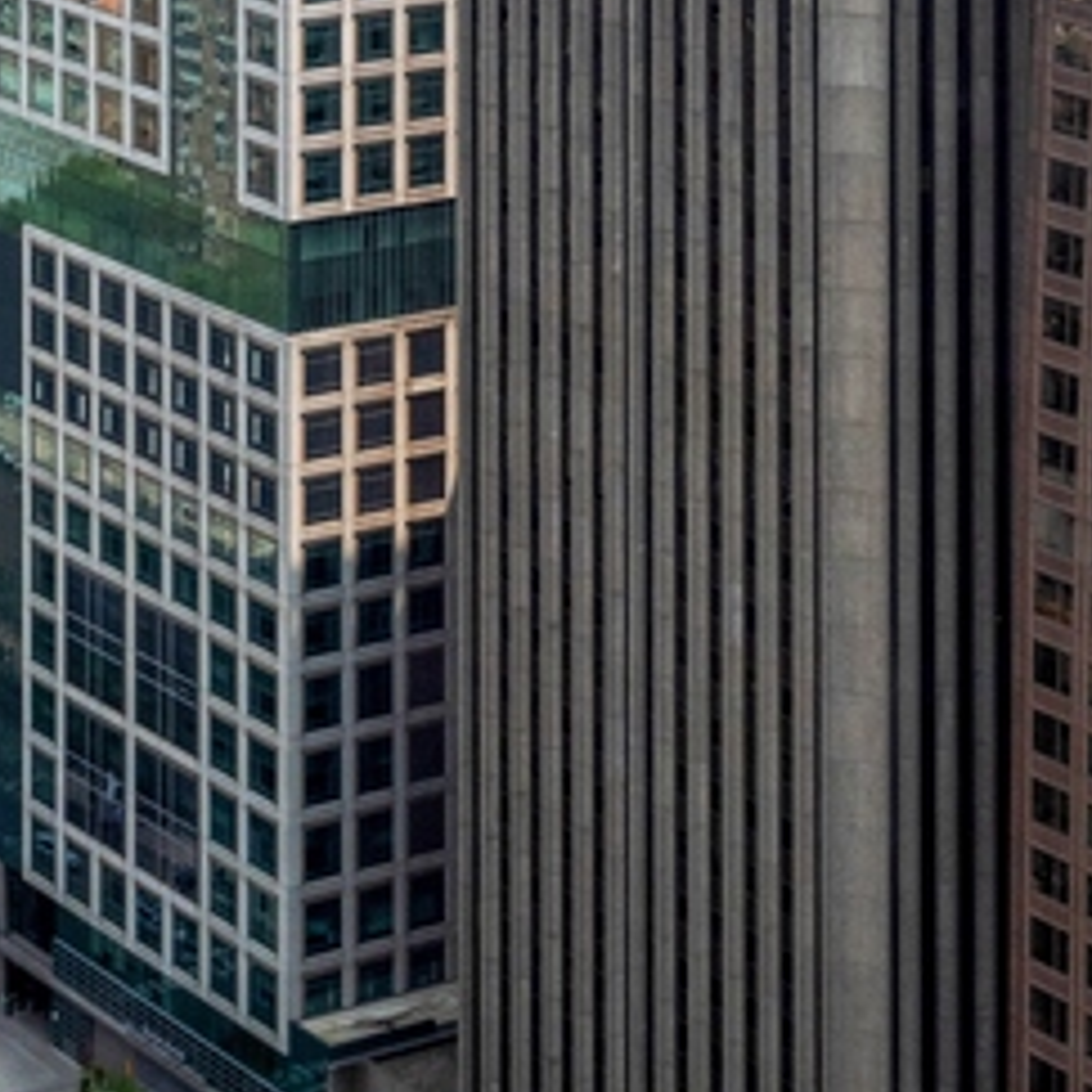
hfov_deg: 14.3
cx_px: -285
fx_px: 4176
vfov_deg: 13.0
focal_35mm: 117
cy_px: -1079
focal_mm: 31
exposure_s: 1/640
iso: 500
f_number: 8
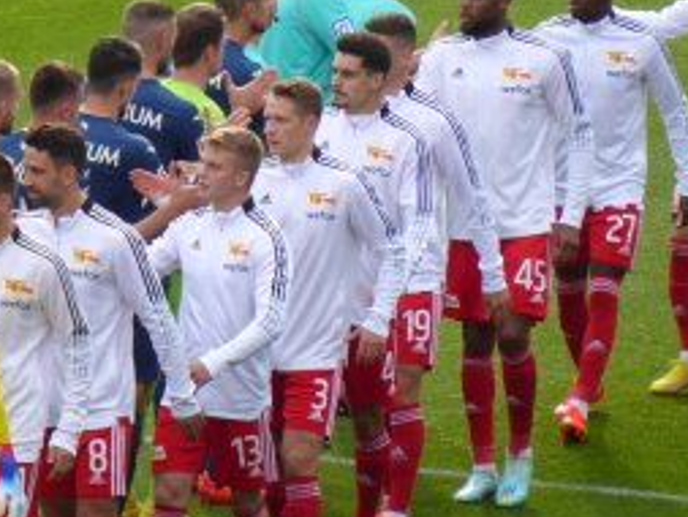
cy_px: 297
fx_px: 25492
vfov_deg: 1.2
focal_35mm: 1282
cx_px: 158
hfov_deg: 1.5
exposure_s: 1/125
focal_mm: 129
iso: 160
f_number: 6.4
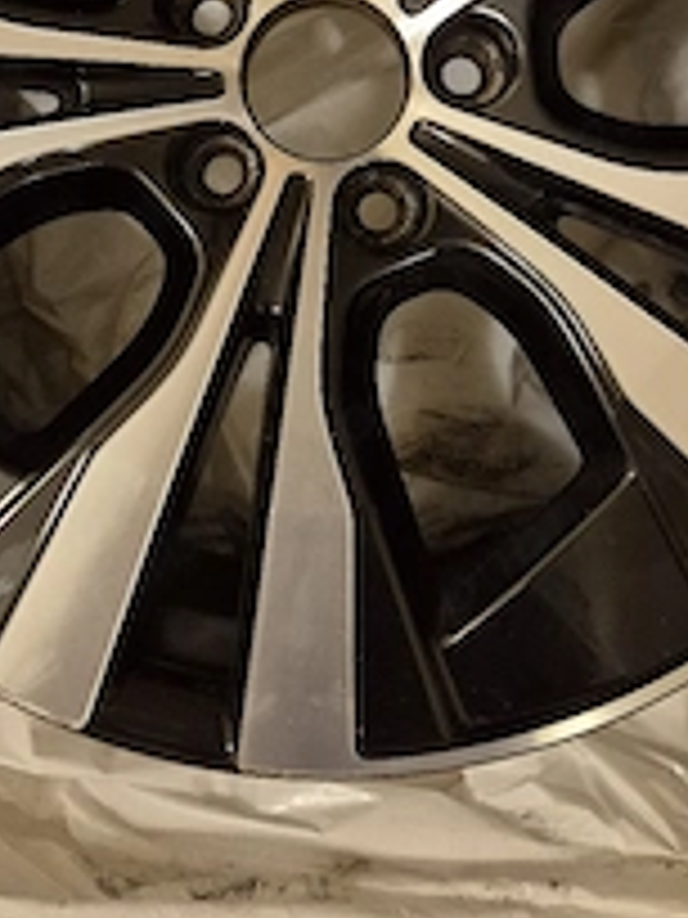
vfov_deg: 40.7
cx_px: 319
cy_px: 212
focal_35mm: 45
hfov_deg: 32.2
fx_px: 1193
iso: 800
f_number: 1.8
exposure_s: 1/100
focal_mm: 5.4
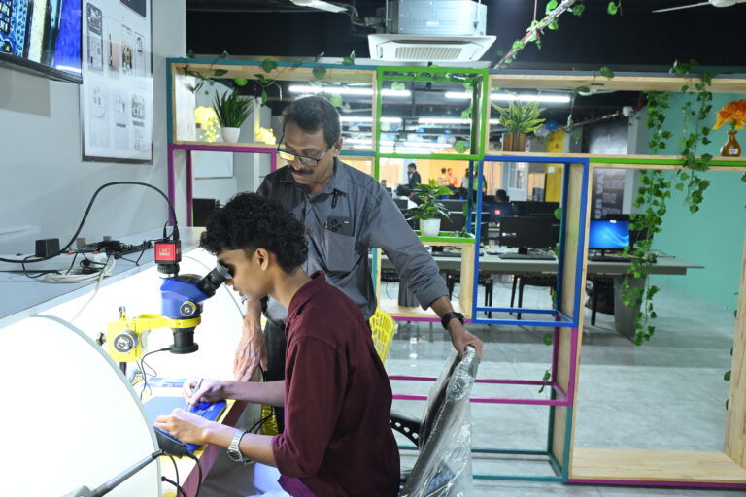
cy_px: 248
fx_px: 580
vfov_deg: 46.4
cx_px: 373
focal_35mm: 28
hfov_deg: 65.5
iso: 3200
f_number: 6.3
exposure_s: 1/60
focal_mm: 28
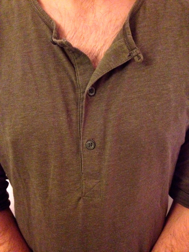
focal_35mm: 35
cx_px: 94
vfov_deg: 52.6
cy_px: 126
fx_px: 255
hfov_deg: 40.7
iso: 800
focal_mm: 4.28
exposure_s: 1/15
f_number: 2.4
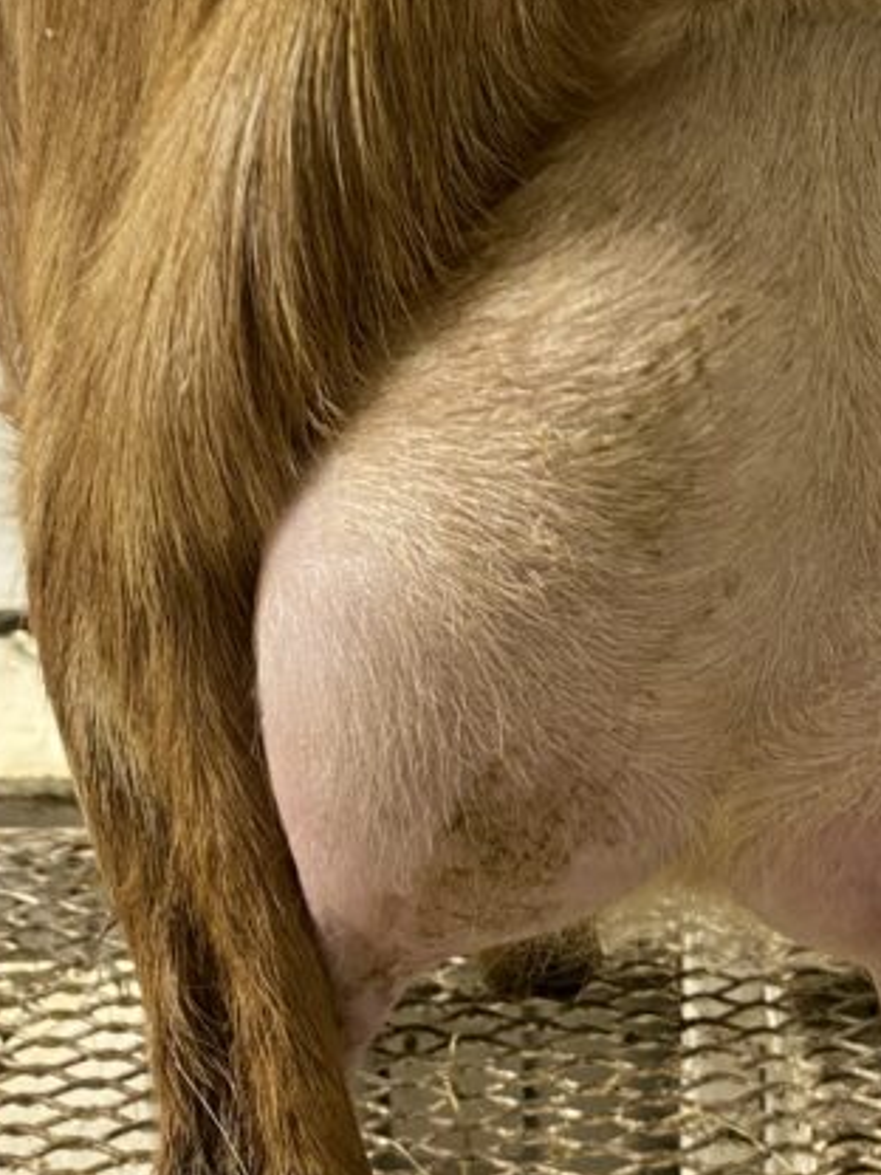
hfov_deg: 22.0
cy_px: 661
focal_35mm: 64
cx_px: 909
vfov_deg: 30.2
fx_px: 2172
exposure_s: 1/60
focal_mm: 4.25
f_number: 1.8
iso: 160
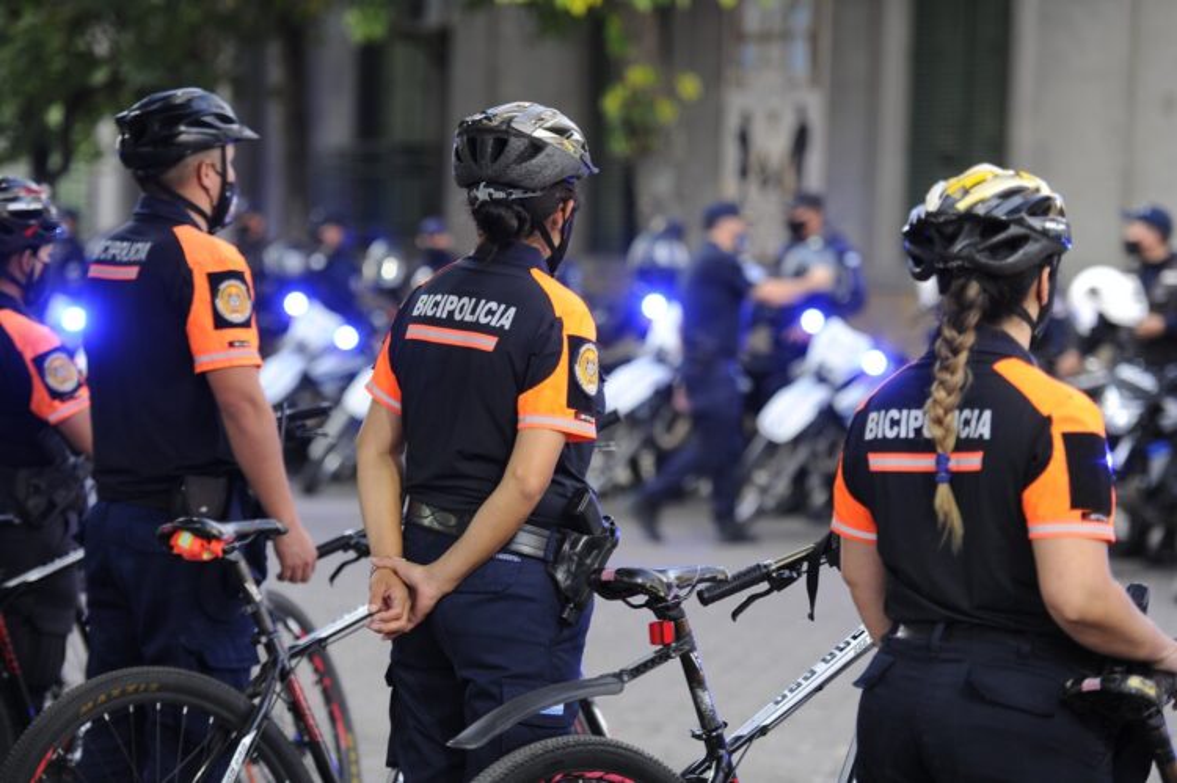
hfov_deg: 18.3
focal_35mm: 112
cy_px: 392
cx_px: 588
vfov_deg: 12.2
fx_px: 3659
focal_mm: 112
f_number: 2.8
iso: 640
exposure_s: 1/25
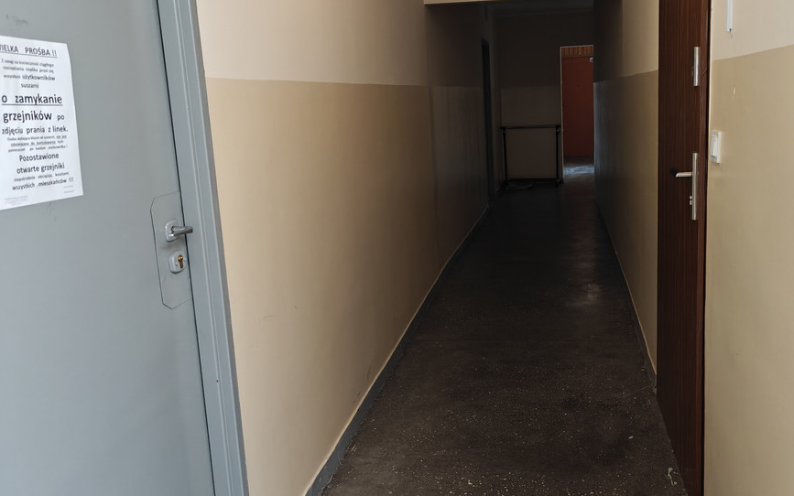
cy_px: 210
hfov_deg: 62.3
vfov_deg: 41.7
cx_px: 478
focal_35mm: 30
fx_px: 649
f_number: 1.69
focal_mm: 6.06
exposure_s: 1/50
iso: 500
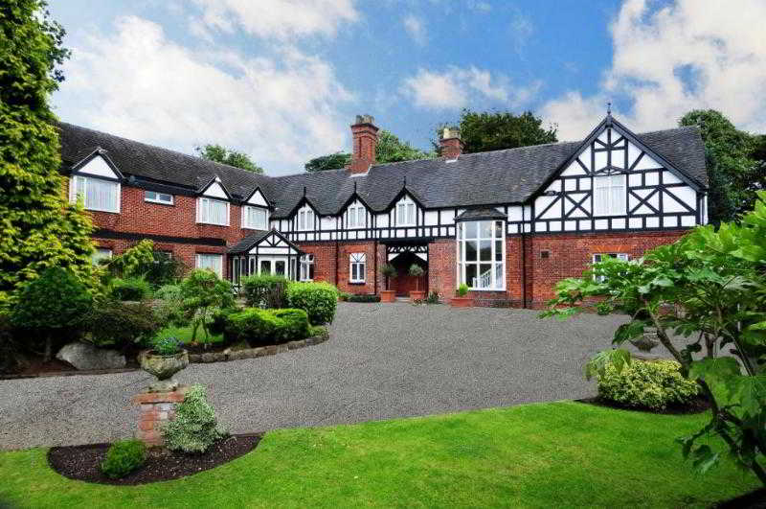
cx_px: 383
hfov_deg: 77.4
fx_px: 478
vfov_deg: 56.0
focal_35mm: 22
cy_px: 254
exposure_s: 1/200
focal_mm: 15
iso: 200
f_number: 7.1
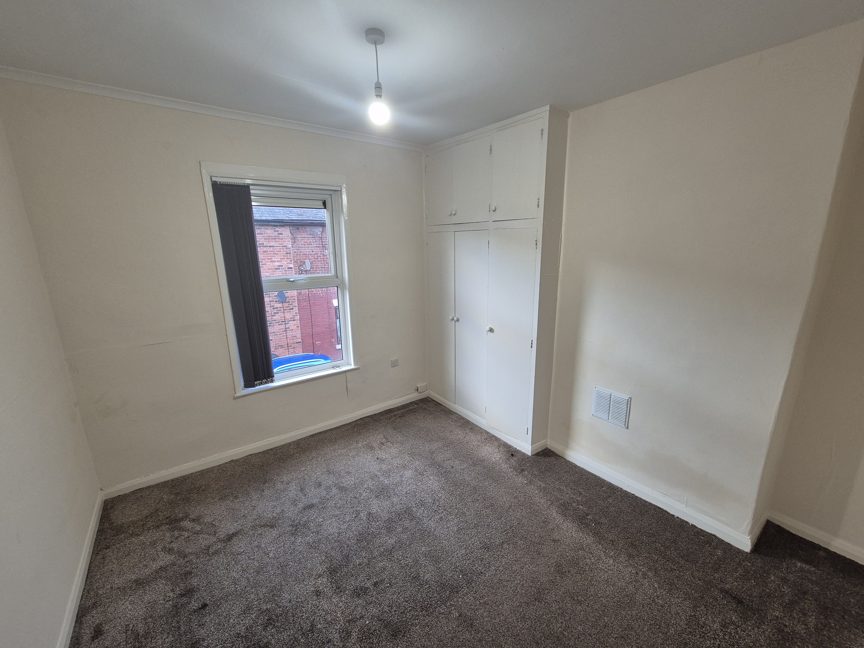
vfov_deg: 89.9
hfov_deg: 106.2
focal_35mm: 13
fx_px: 324
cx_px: 432
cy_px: 324
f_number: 2.2
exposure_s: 1/50
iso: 200
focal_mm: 2.2
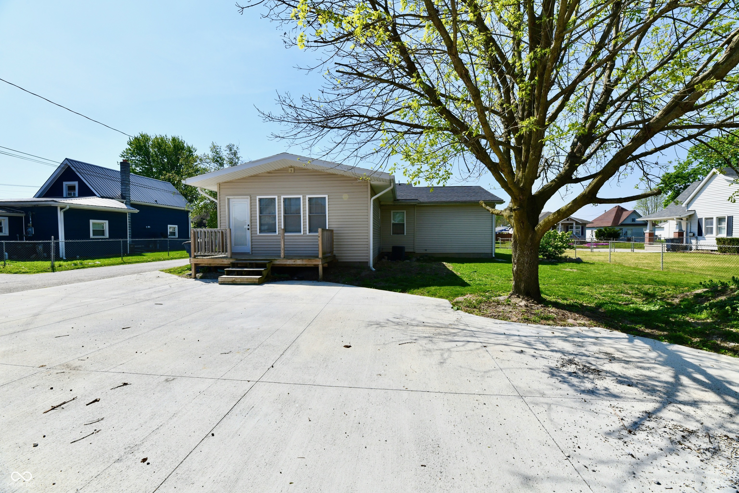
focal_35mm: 14
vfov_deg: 81.2
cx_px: 370
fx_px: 287
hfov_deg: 104.3
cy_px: 246
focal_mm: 14
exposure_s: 1/640
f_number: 13
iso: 640
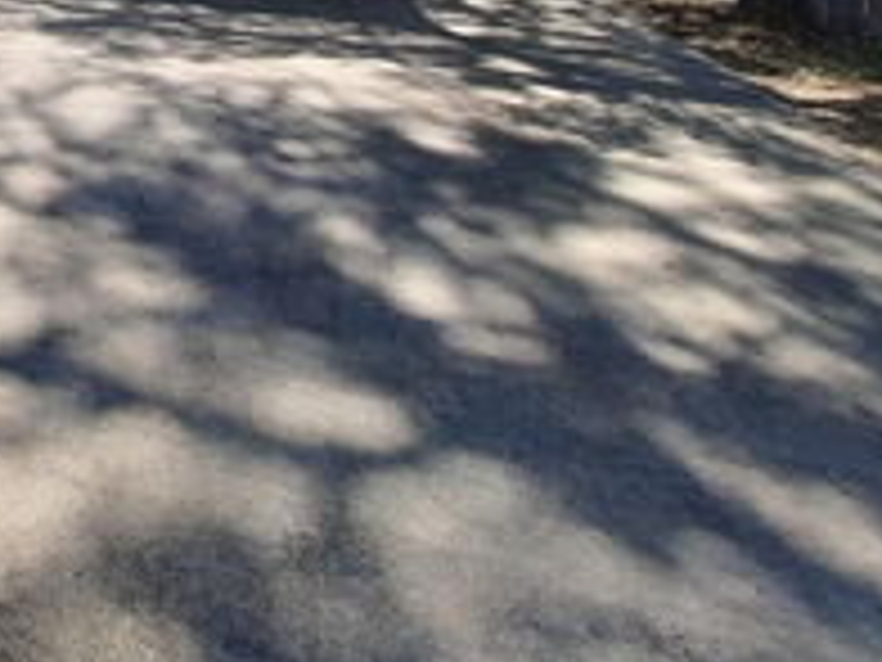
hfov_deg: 36.4
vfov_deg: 32.3
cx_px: -252
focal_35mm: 34
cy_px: -185
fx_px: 866
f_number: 2.2
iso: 40
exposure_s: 1/652
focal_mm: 1.74
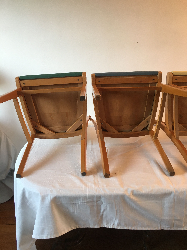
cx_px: 94
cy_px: 125
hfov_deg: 48.2
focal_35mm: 29
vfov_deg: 61.7
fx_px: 209
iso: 32
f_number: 2.2
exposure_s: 1/33
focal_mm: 4.15
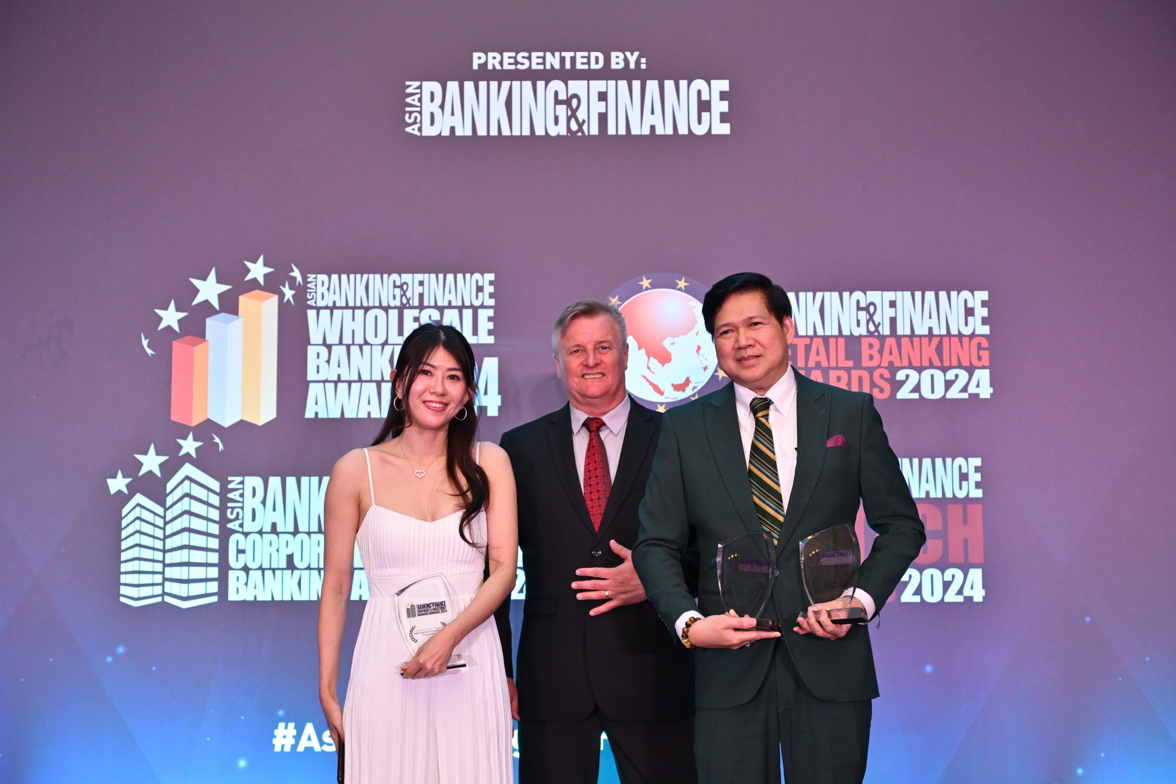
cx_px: 588
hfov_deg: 36.9
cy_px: 392
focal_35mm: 54
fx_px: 1764
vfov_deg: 25.1
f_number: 4.5
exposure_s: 1/125
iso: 2500
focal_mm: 54
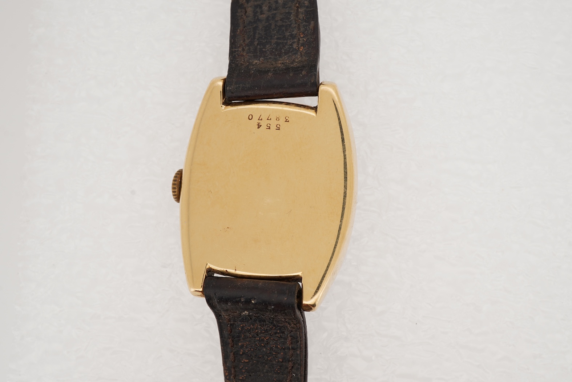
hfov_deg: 43.6
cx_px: 286
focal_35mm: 45
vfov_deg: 29.9
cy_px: 191
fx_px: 715
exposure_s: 1/160
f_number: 22
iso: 160
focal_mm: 30
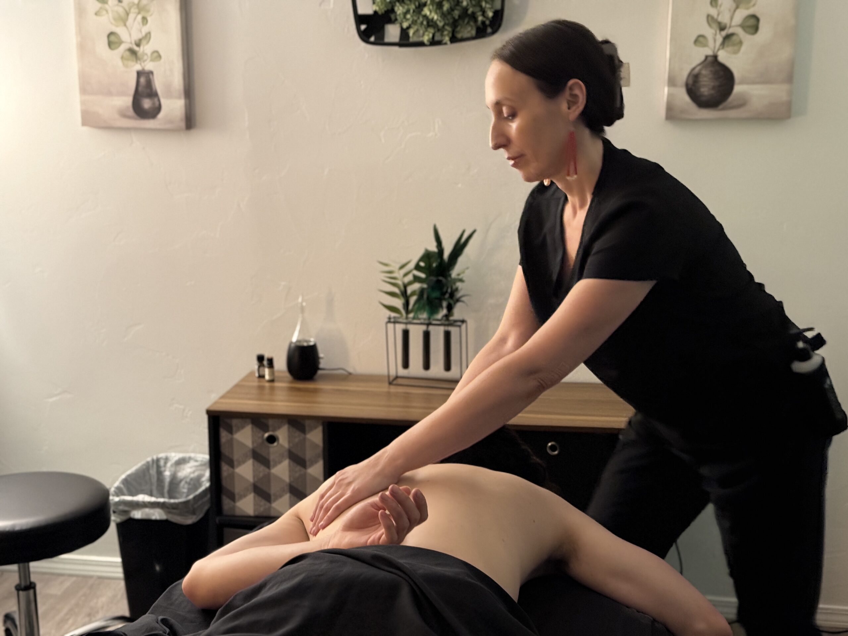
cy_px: 318
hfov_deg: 39.7
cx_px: 424
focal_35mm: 48
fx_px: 1176
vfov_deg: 30.3
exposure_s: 1/30
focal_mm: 6.76
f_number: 1.78
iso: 640
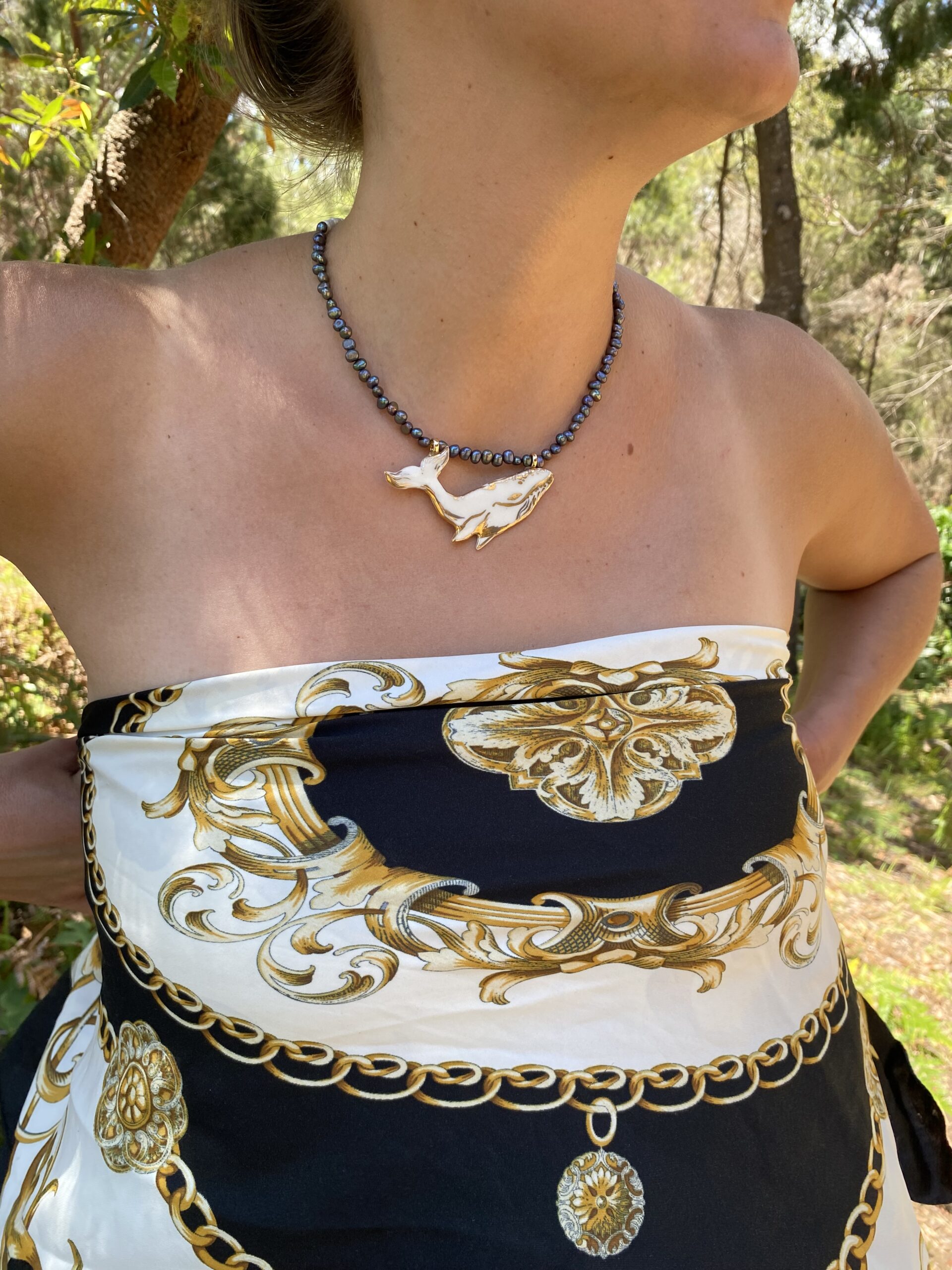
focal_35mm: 26
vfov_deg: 67.3
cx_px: 476
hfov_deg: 53.1
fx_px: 953
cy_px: 635
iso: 32
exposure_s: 1/274
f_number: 1.8
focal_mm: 4.25
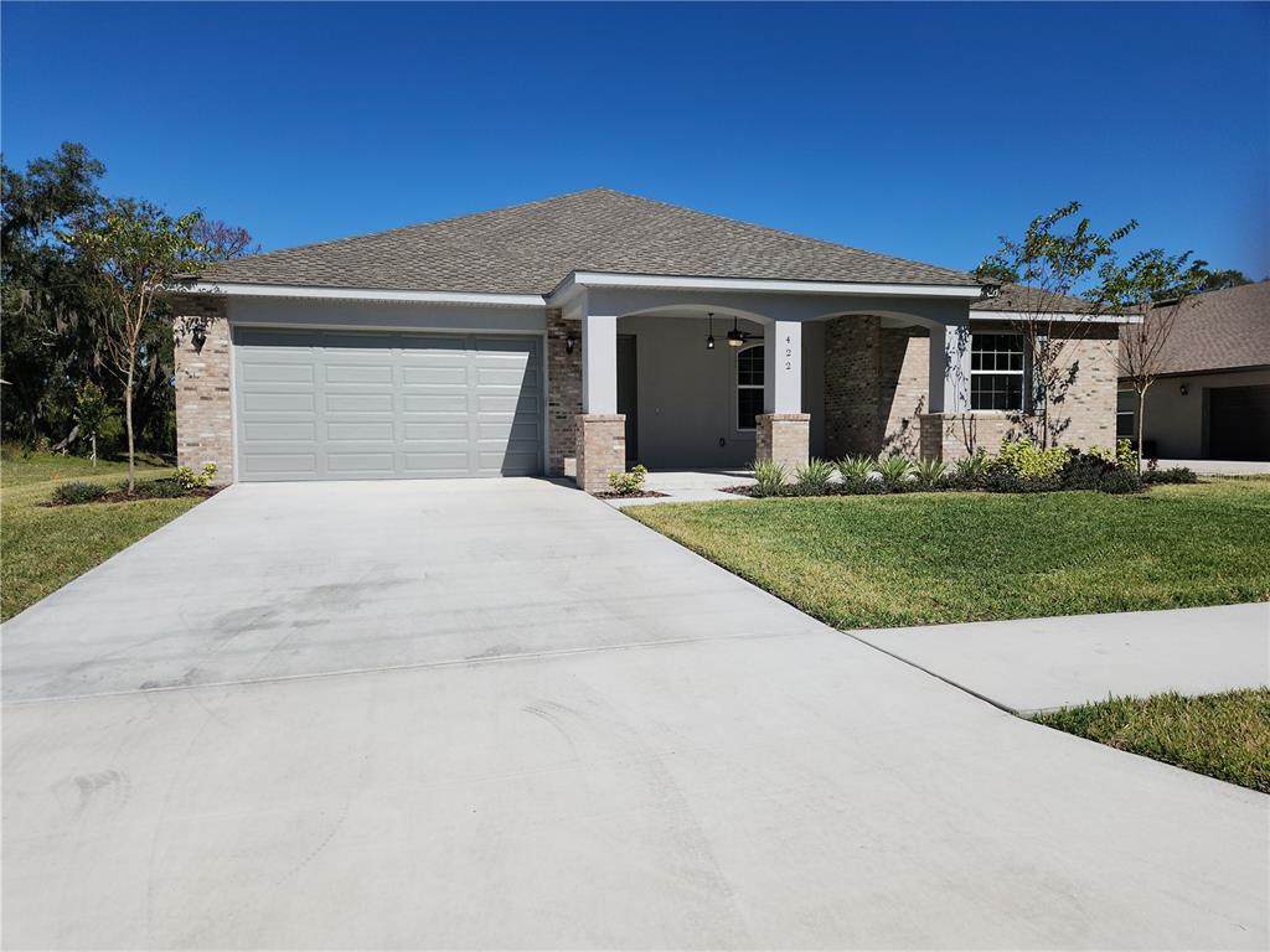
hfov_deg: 73.9
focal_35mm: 23
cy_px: 476
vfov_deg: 58.9
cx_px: 635
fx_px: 844
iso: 20
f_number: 1.8
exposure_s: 1/3483
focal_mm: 5.4
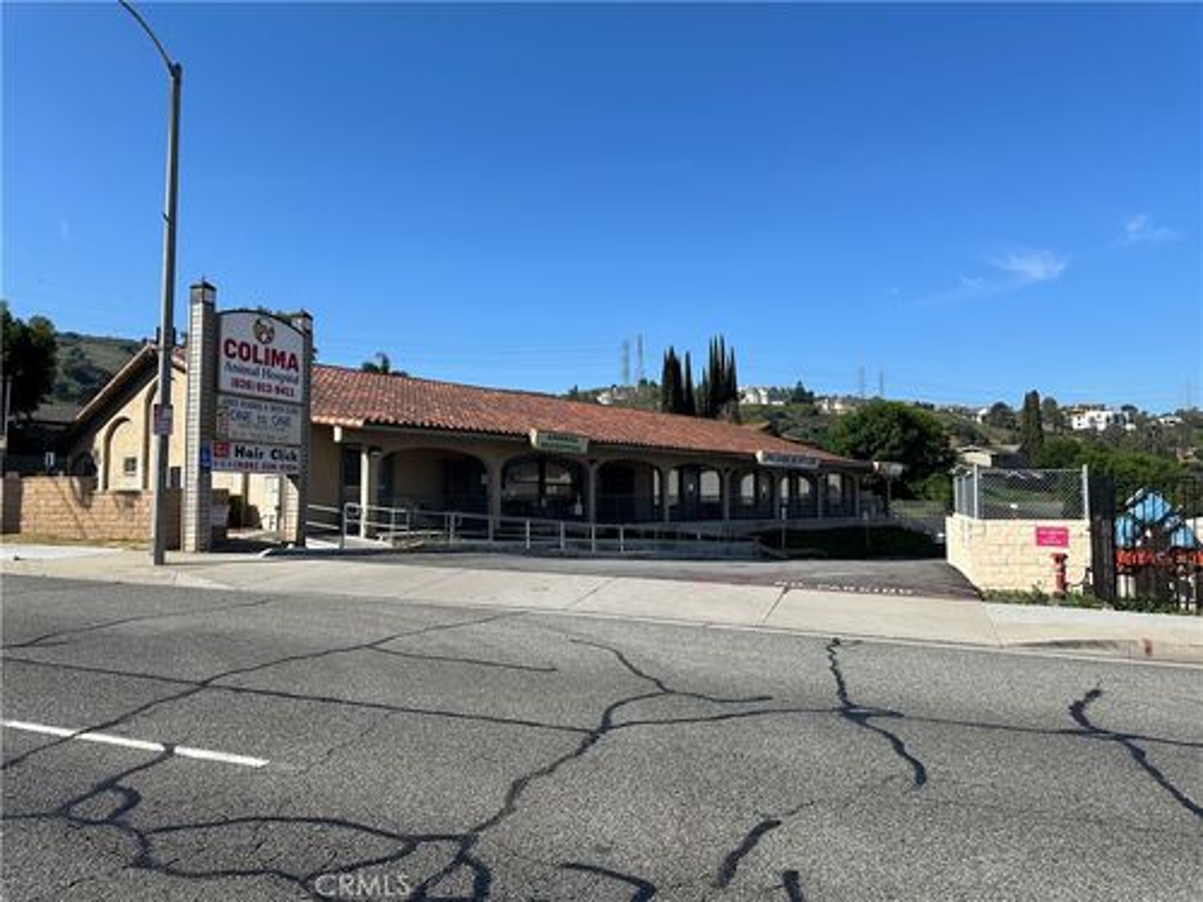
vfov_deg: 56.8
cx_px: 602
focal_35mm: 24
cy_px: 451
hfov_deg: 71.6
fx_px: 834
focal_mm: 6.86
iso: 80
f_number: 1.78
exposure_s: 1/4762
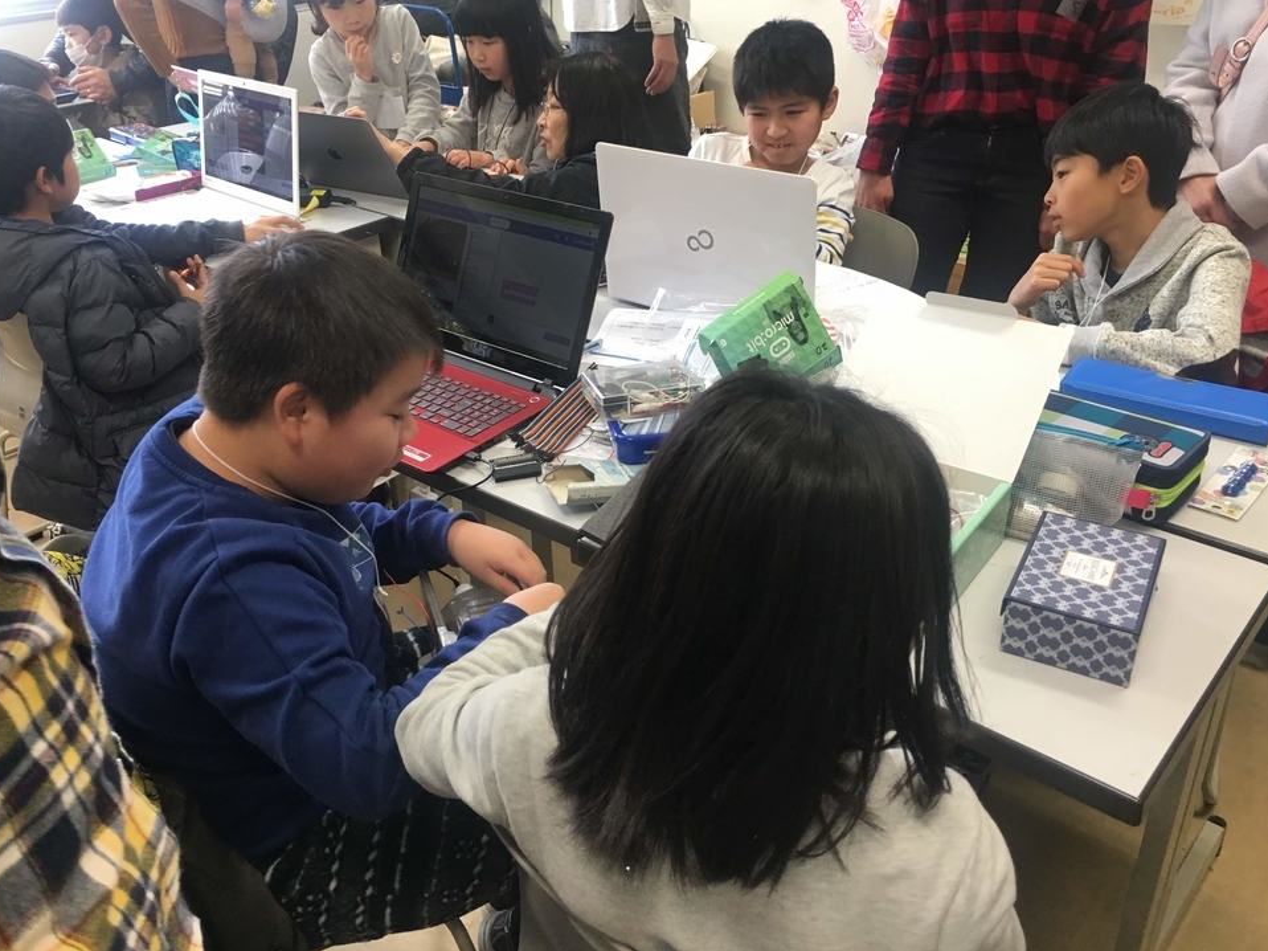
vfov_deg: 45.4
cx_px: 600
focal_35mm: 31
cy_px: 445
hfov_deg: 58.3
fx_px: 1135
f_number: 2.2
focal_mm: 4.15
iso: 40
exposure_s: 1/30
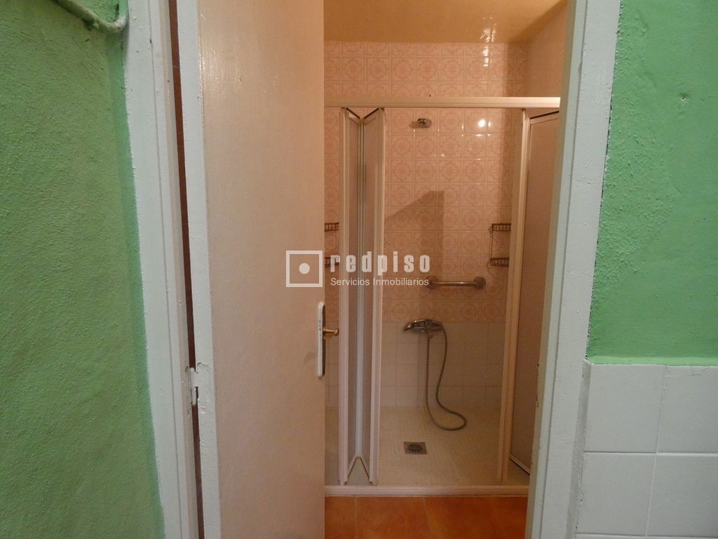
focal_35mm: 20
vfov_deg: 66.0
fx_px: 415
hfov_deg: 81.7
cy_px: 270
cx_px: 359
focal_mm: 3.6
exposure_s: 1/125
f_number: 2.8
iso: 500
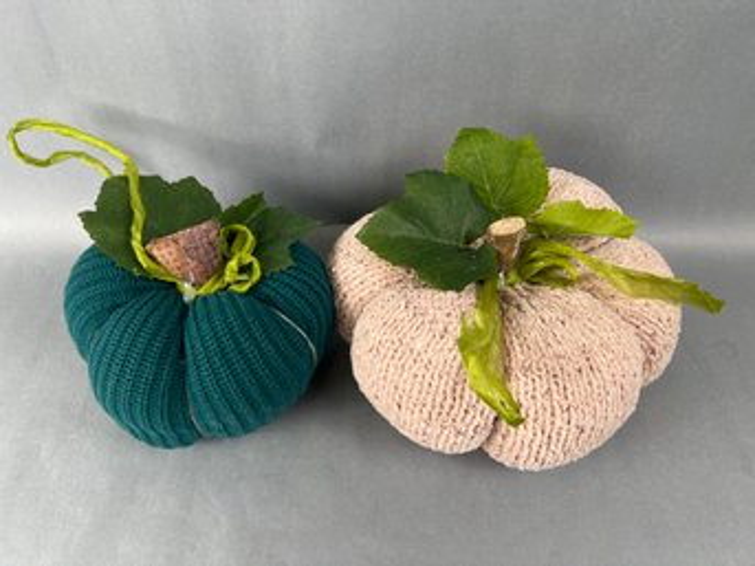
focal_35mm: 26
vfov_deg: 53.0
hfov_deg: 67.3
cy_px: 283
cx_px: 378
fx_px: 567
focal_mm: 5.7
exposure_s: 1/120
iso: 50
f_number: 1.5
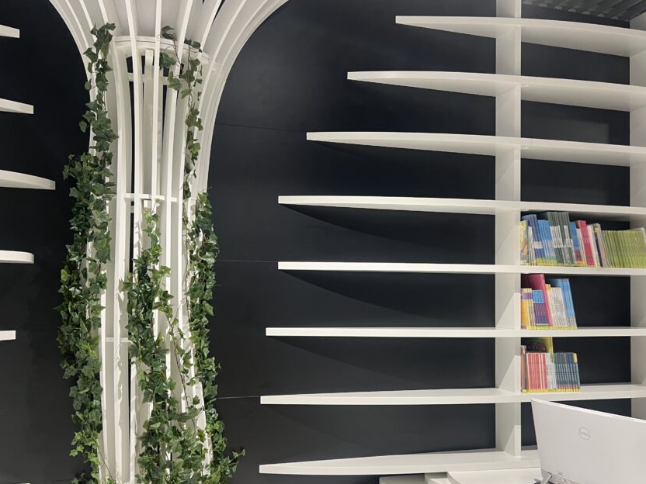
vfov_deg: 44.0
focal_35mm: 32
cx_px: 306
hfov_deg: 56.8
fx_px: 597
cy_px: 281
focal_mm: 5.7
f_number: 1.5
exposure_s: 1/50
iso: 100
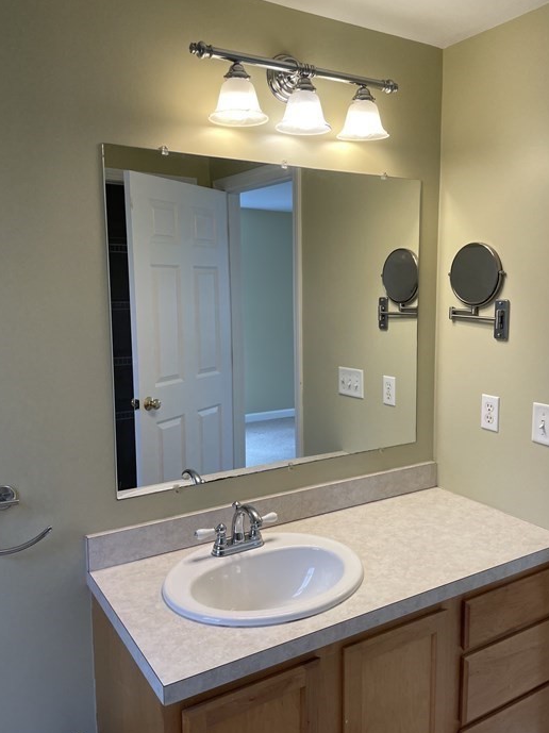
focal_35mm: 29
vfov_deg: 61.7
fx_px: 614
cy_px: 355
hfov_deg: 48.1
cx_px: 300
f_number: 1.6
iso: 50
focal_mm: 4.2
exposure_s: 1/120
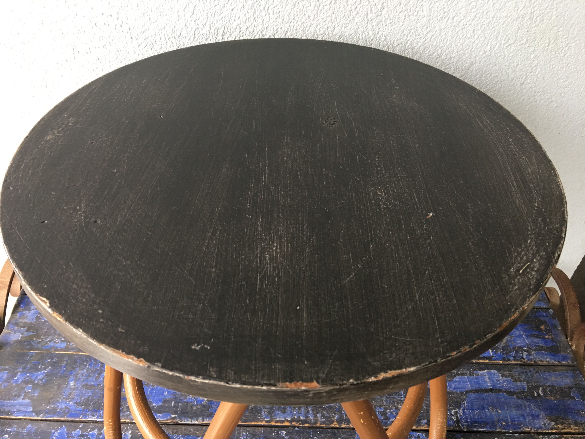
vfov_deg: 48.2
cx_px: 292
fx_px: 490
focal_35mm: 29
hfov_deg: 61.7
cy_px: 220
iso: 80
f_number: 2.2
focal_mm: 4.15
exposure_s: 1/17
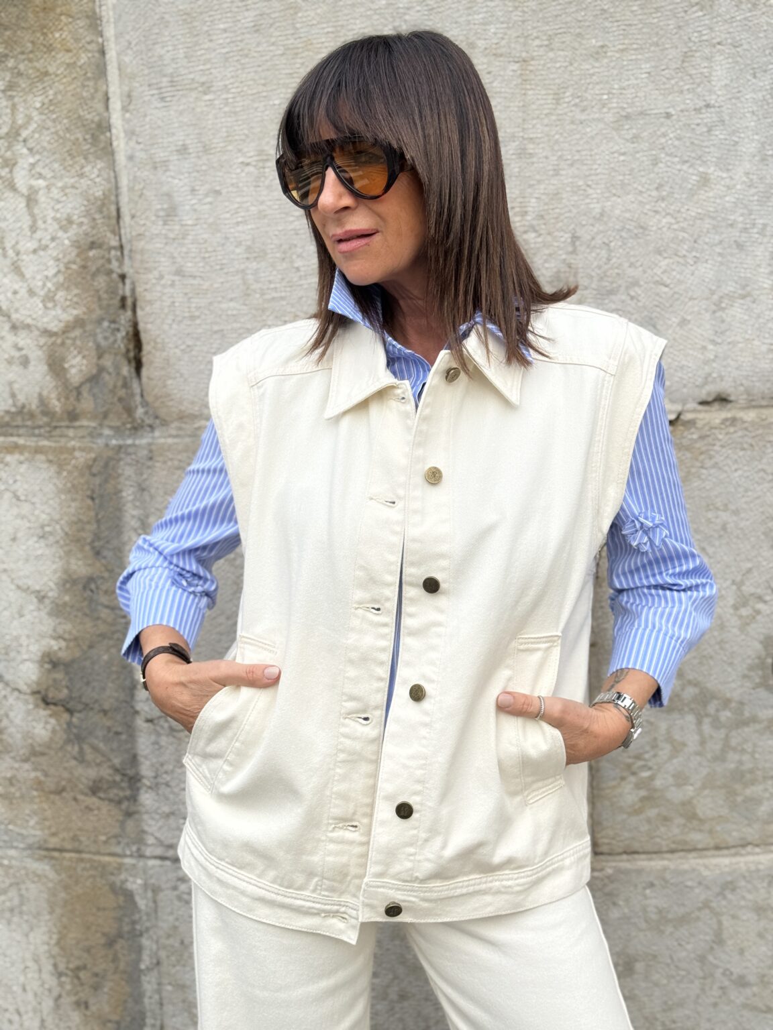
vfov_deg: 39.7
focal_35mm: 48
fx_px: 1429
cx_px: 386
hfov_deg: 30.3
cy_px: 515
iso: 64
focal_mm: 6.76
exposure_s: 1/2146
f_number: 1.78
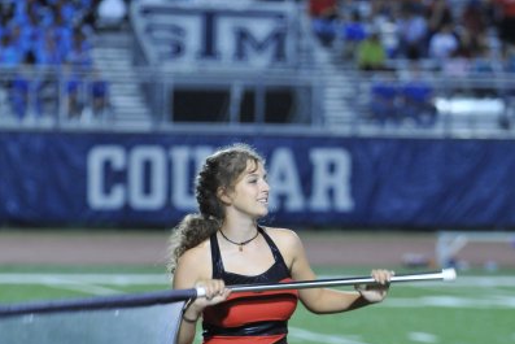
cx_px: 258
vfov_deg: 5.0
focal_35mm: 272
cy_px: 326
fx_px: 3892
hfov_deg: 7.6
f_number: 2.8
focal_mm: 120
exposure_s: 1/160
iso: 1600
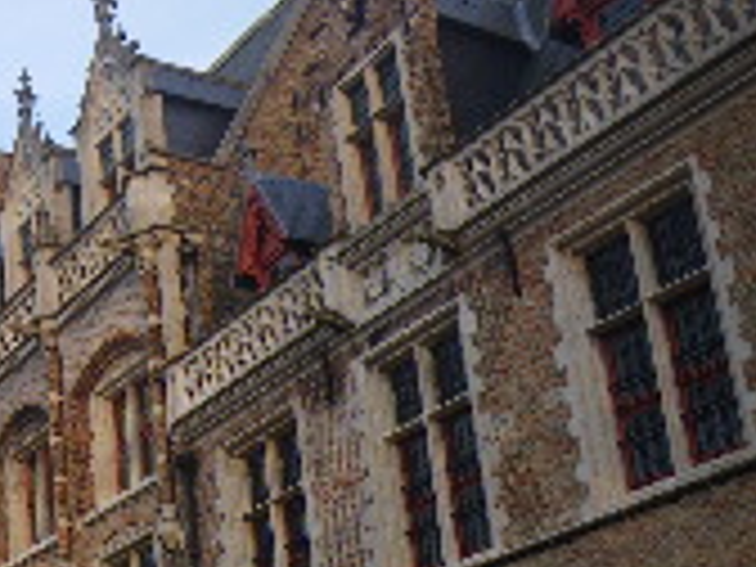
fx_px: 1398
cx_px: -76
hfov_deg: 27.6
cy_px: 558
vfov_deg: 22.1
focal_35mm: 64
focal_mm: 5
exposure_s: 1/80
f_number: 3.5
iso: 50
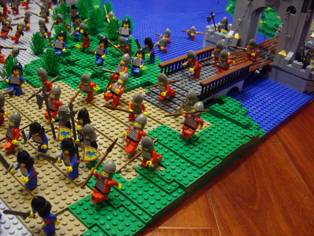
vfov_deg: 37.7
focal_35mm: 38
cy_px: 118
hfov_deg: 49.0
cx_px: 157
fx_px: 345
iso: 400
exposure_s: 1/13
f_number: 2.8
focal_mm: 7.9
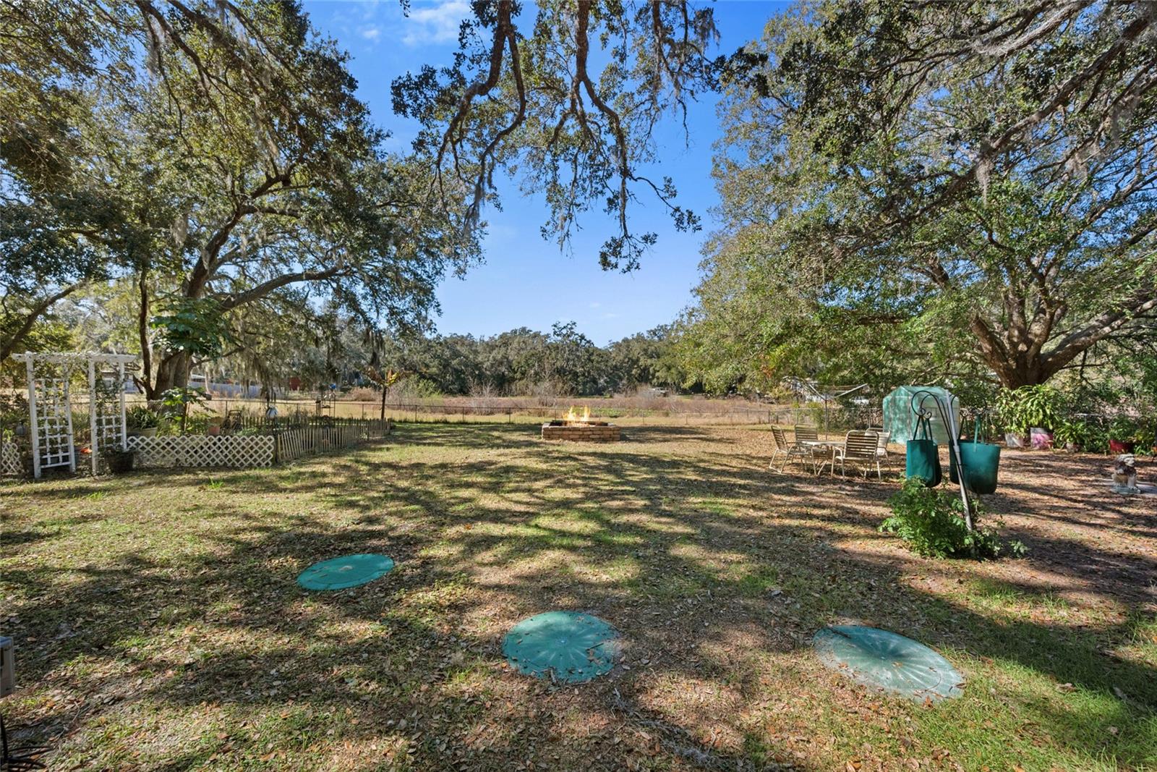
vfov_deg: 81.2
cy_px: 386
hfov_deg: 104.2
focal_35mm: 14
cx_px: 578
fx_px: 450
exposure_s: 1/400
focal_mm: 14
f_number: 6.3
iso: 250
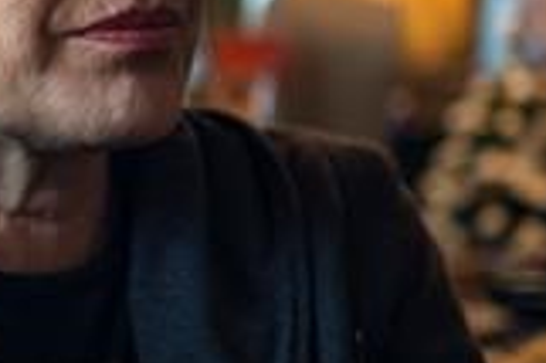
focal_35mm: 202
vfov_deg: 6.8
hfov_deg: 9.8
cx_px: -305
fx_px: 3061
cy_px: 56
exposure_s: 1/80
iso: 200
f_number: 1.4
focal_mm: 50
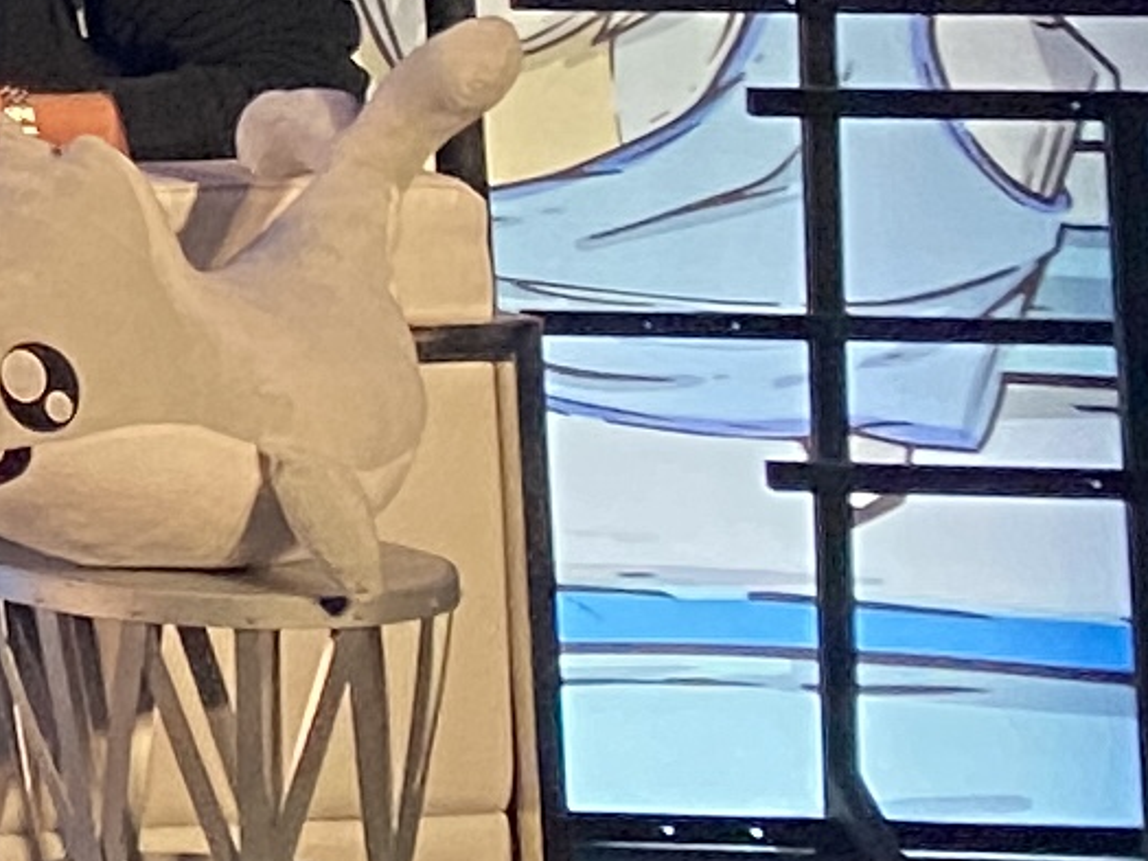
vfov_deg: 7.1
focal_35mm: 200
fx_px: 6633
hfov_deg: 7.8
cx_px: -2916
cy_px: -999
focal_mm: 4.25
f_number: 1.8
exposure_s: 1/60
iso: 160
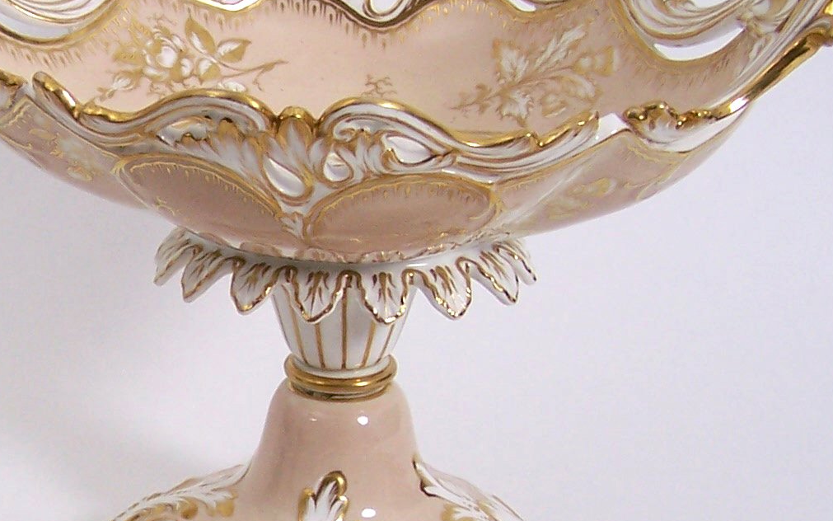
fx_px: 2452
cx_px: 35
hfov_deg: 18.8
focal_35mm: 108
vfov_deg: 12.0
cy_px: 472
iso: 80
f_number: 2.8
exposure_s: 1/60
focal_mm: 6.7
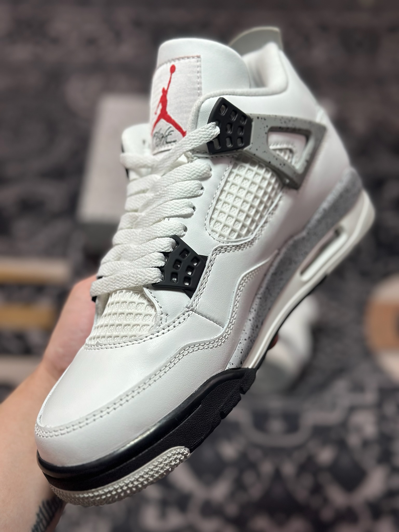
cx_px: 200
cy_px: 266
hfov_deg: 30.3
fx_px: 738
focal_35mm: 48
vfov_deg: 39.7
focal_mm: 6.86
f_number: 1.78
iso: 80
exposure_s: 1/1062
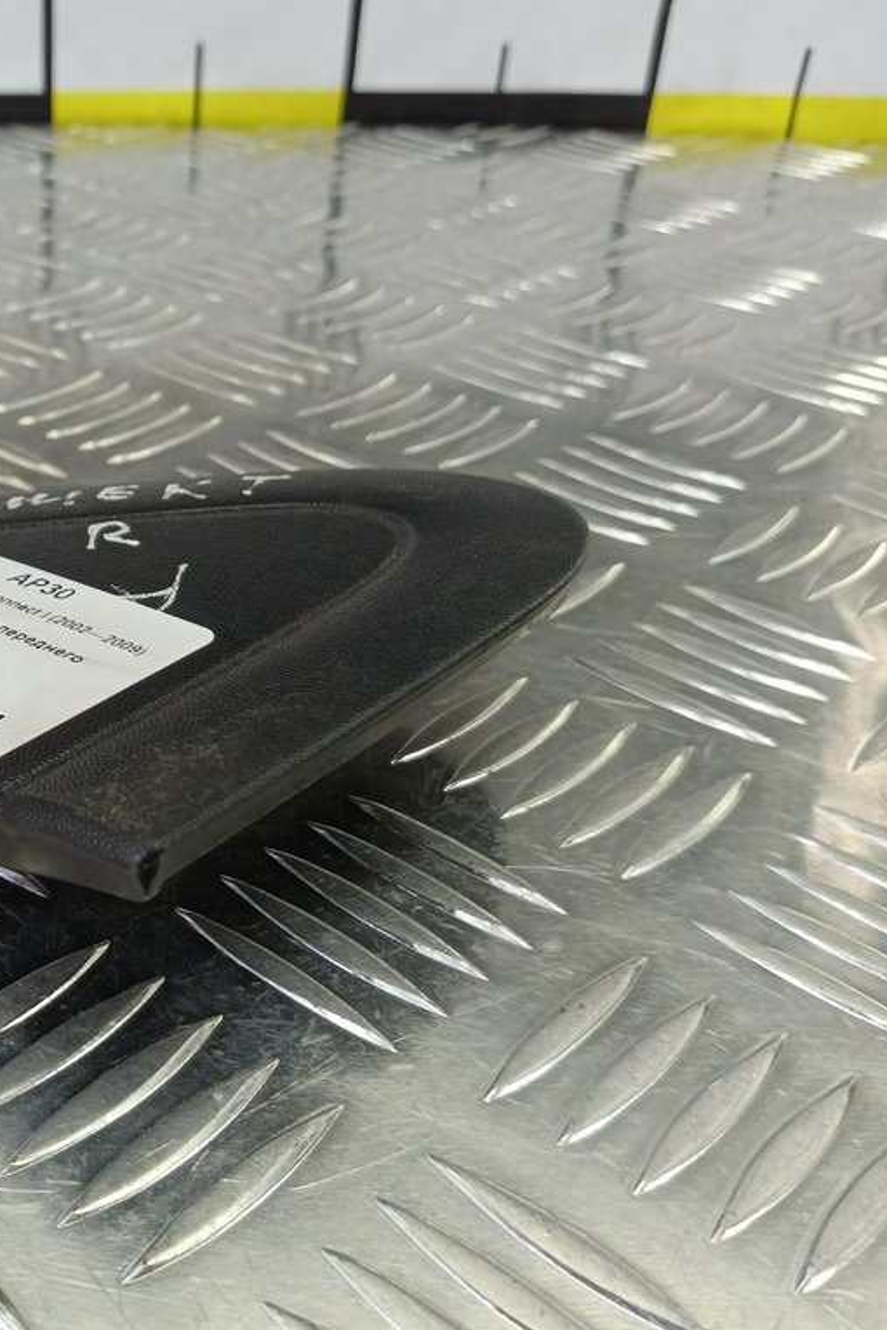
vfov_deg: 58.7
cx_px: 43
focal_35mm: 32
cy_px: 666
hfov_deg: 37.6
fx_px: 1183
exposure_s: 1/50
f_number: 1.6
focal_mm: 4.11
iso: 145
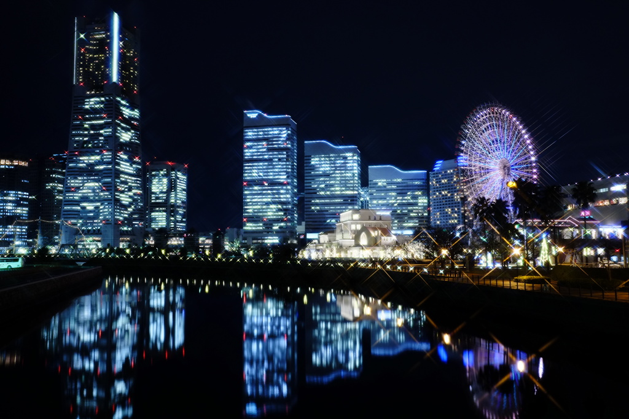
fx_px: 507
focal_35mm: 29
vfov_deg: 44.9
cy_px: 210
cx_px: 314
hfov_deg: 63.7
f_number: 11
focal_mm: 19.6
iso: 800
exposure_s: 3.5
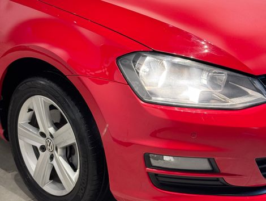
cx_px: 133
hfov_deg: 39.6
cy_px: 100
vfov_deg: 30.3
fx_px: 369
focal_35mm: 48
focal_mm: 6.76
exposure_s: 1/40
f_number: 1.78
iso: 320
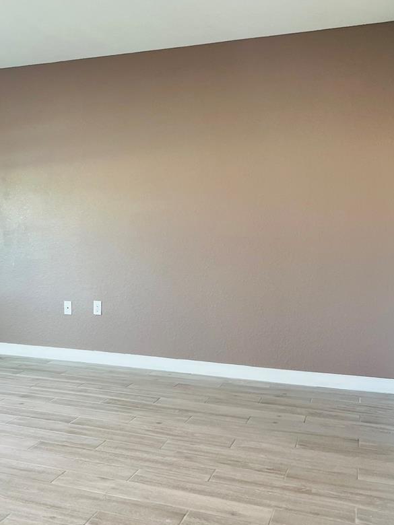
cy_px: 226
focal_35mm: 40
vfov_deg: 46.7
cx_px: 98
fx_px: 607
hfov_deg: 35.2
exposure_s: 1/120
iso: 125
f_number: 1.5
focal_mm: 5.7
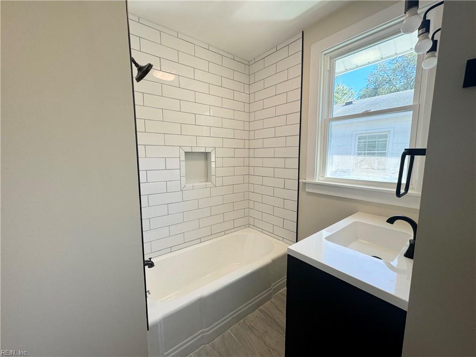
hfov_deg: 102.1
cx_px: 238
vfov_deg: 85.7
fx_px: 193
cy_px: 178
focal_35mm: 14
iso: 100
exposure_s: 1/120
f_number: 2.2
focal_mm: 2.22
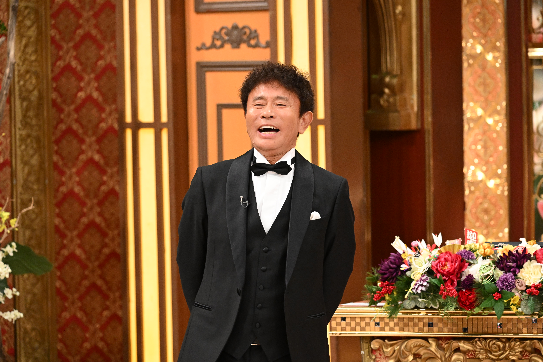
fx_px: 2941
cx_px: 272
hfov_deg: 10.5
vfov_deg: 7.0
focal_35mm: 195
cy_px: 181
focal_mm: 195
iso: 5000
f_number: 5.6
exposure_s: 1/320
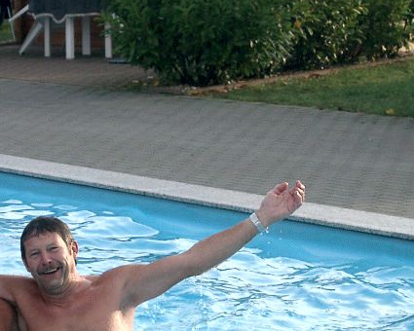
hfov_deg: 9.4
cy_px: 221
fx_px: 2524
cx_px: 101
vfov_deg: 7.5
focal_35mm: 206
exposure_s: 1/250
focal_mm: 22.8
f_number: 4.8
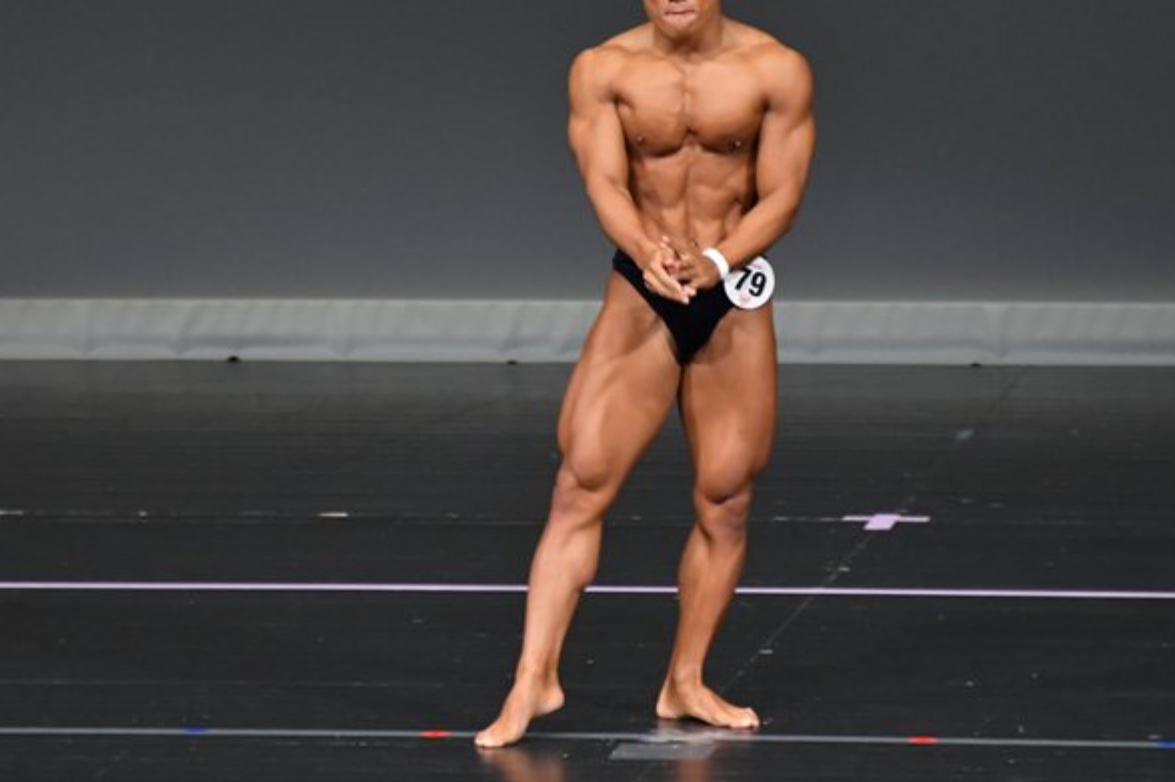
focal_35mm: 495
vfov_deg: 2.8
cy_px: 304
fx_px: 16151
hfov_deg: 4.2
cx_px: 507
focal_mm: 250
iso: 4000
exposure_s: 1/400
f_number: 5.6
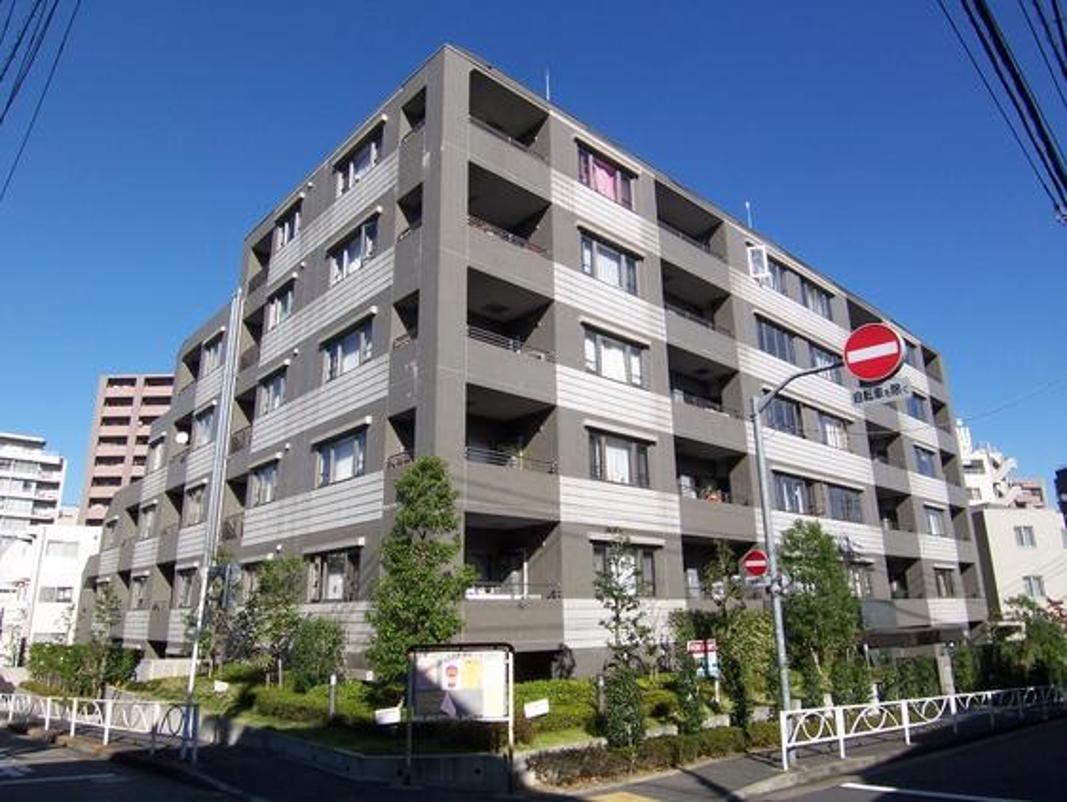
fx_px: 709
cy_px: 401
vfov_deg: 58.9
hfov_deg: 73.9
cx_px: 534
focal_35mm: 23
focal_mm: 3.8
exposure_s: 1/250
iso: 64
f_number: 5.6
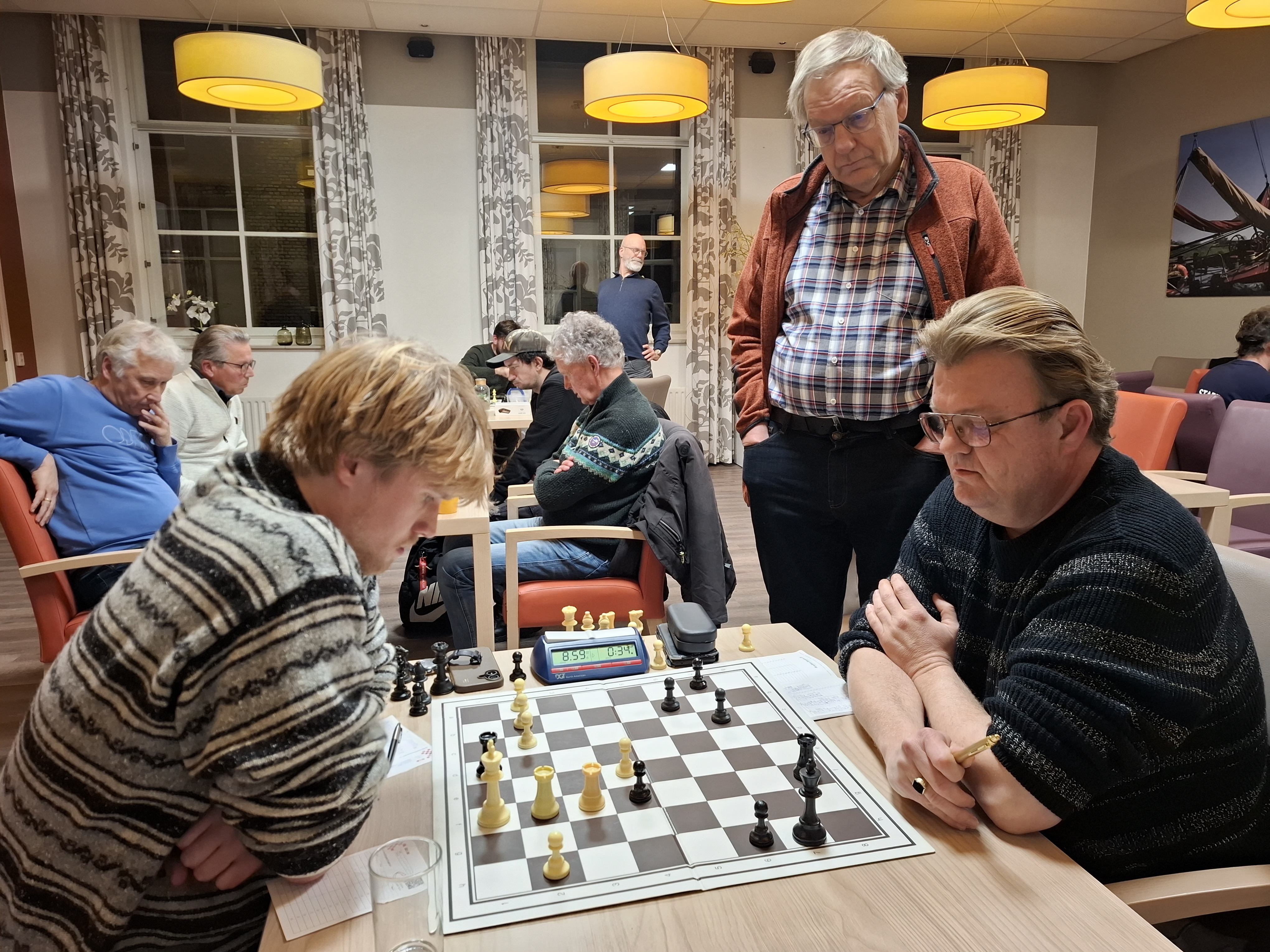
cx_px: 635
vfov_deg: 58.9
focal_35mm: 23
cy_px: 476
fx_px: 844
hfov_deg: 73.9
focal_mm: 5.54
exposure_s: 1/33
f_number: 1.8
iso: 320
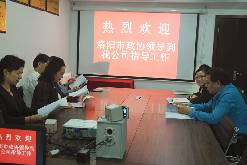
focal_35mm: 46
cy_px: 82
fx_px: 316
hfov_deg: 42.8
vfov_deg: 29.2
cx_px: 124
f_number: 4.5
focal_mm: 30
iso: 400
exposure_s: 1/30
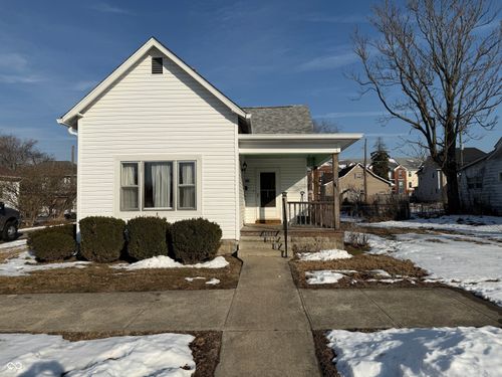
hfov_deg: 71.6
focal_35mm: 24
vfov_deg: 56.8
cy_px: 188
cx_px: 251
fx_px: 348
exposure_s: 1/11905
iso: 80
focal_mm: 6.76
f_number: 1.78
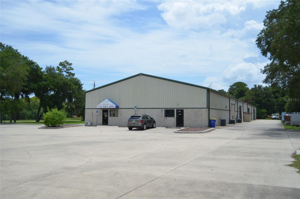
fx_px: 287
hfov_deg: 55.2
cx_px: 150
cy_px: 100
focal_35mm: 34
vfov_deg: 38.2
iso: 140
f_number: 3.8
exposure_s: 1/2000
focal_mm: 23
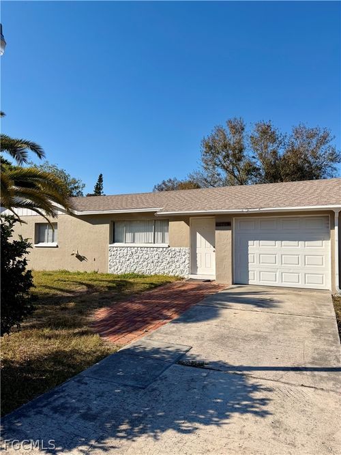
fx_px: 315
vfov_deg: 71.6
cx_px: 170
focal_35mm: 24
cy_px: 228
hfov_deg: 56.8
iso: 80
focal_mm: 6.76
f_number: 1.78
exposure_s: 1/6711
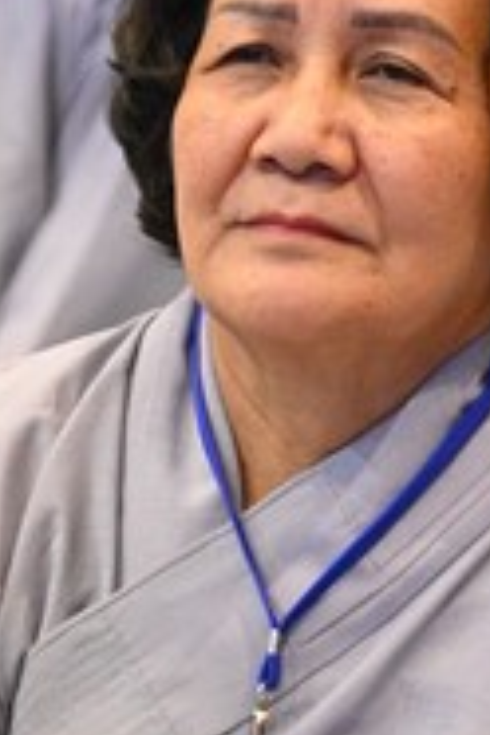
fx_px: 6553
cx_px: 458
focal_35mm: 321
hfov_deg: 4.3
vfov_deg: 6.4
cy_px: 166
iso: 8000
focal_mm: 92
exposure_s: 1/160
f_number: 4
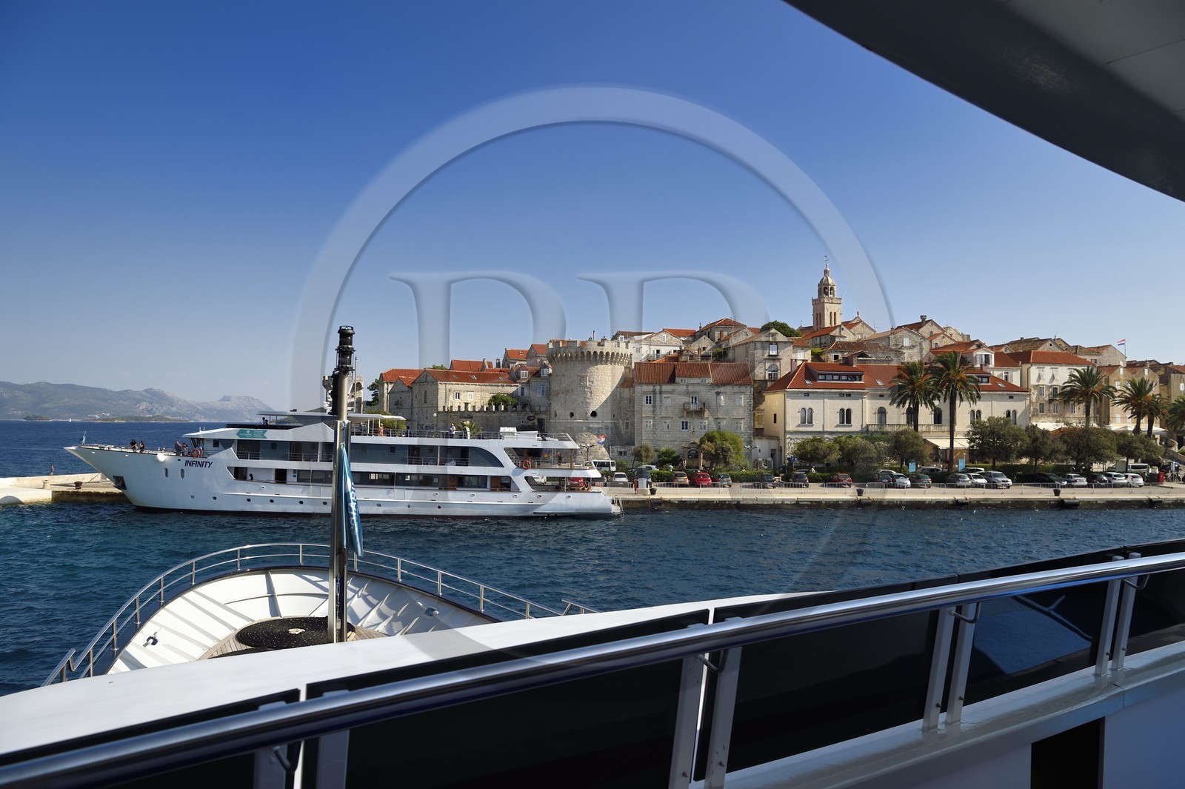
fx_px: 790
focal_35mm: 24
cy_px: 394
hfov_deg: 73.8
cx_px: 592
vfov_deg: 53.1
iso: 200
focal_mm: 24
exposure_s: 1/800
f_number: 9
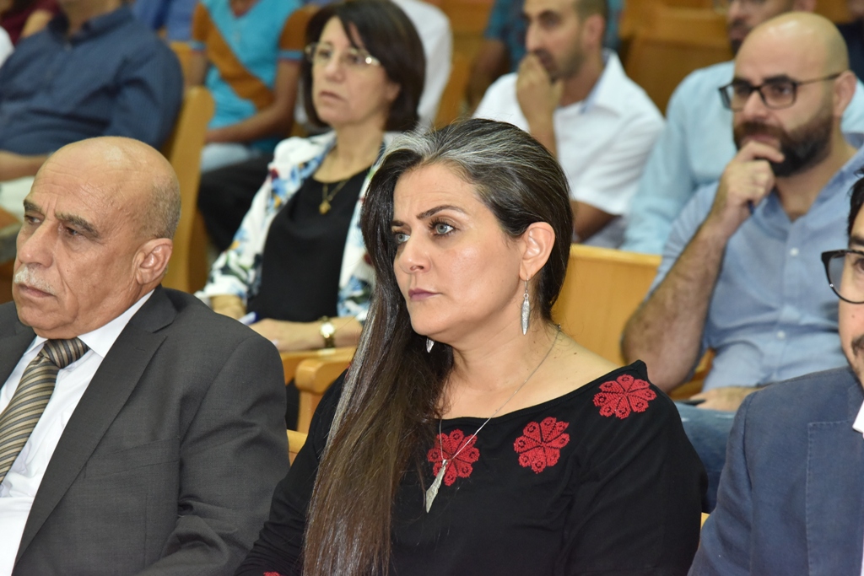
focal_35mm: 120
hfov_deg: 17.1
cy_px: 288
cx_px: 432
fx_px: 2880
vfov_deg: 11.4
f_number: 6.3
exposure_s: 1/200
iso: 2500
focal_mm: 120
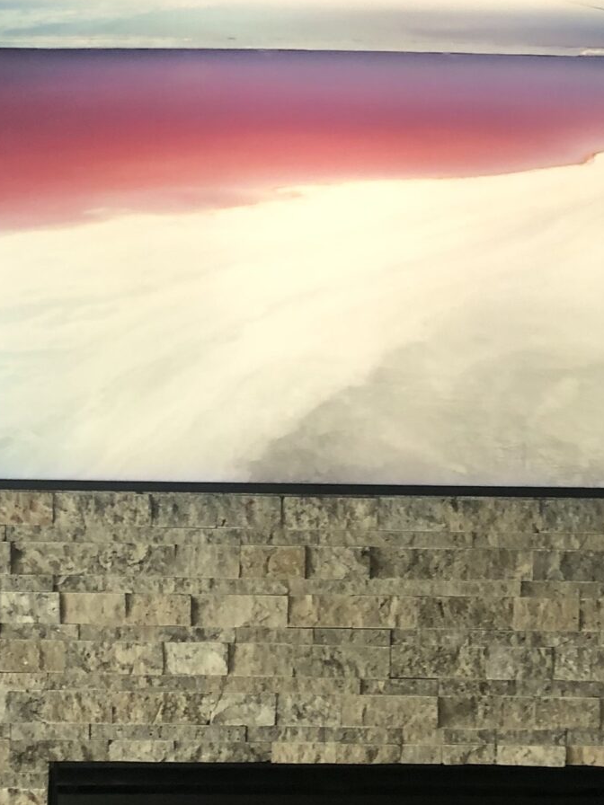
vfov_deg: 24.3
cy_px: 551
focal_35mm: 80
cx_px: 335
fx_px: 1861
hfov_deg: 18.4
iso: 40
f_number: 1.8
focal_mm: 4
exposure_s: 1/15
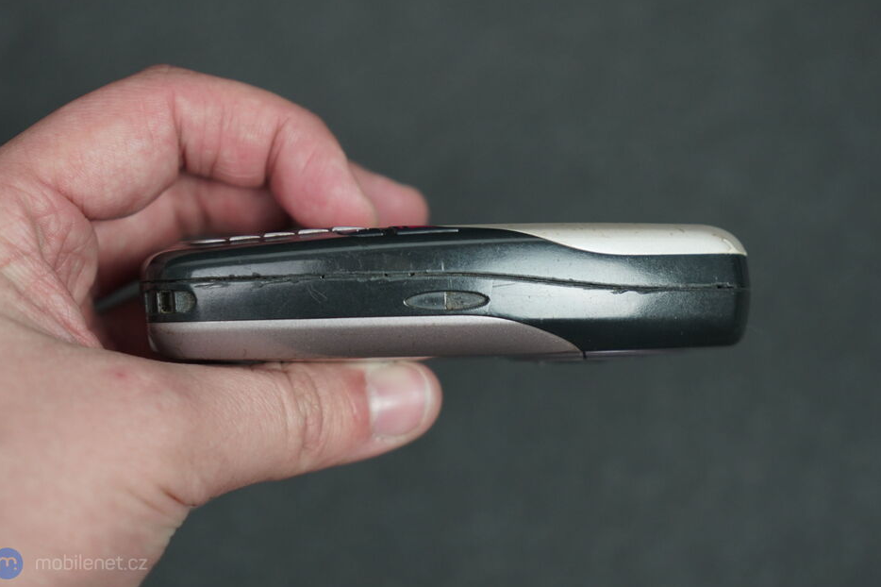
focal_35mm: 72
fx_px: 1761
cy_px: 290
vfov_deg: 18.9
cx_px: 432
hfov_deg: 28.1
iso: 800
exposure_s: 1/200
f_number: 4
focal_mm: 70
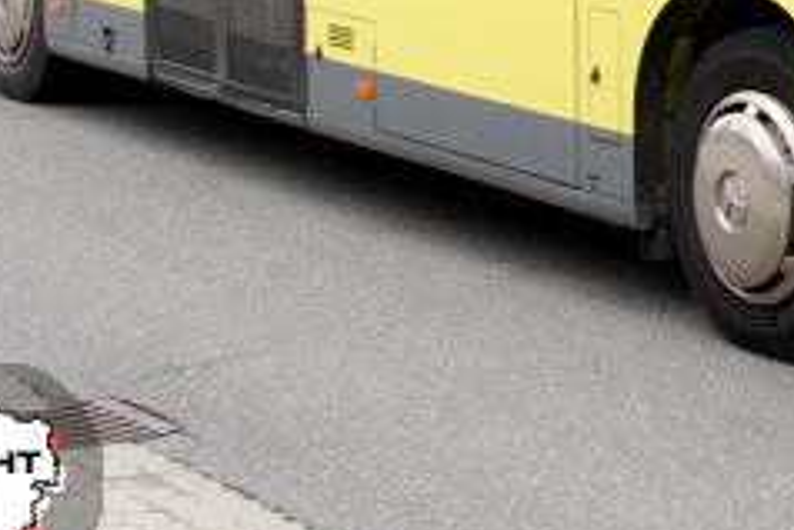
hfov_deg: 14.9
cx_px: 914
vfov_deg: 9.9
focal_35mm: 134
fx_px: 2952
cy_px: -285
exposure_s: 1/125
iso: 200
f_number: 5.6
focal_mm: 25
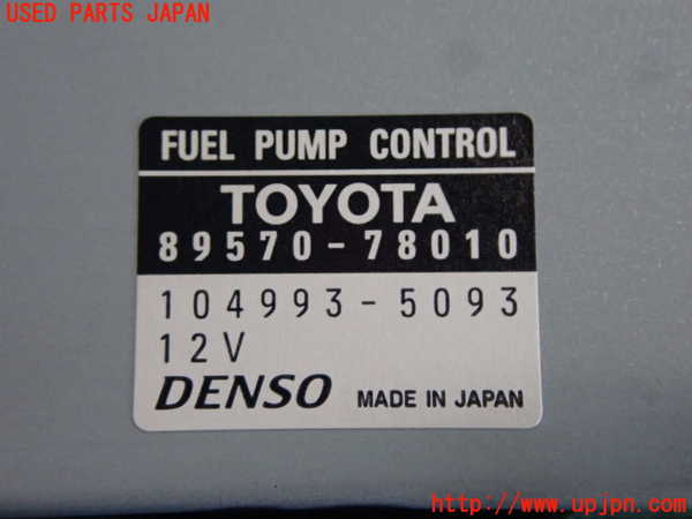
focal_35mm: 23
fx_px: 460
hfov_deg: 73.9
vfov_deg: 58.9
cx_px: 346
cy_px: 260
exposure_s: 1/60
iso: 1000
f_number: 4.1
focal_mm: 4.1
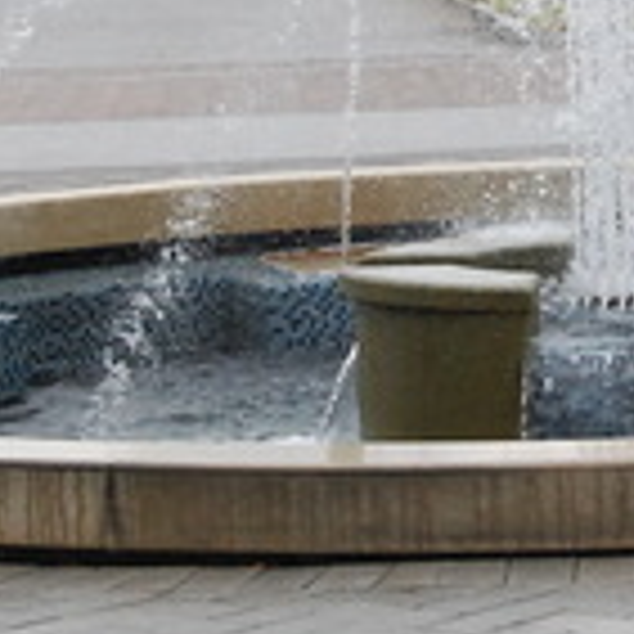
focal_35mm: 190
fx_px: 3933
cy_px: 110
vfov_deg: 9.2
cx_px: 621
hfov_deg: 9.2
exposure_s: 1/1500
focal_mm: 35
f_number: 8
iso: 1000
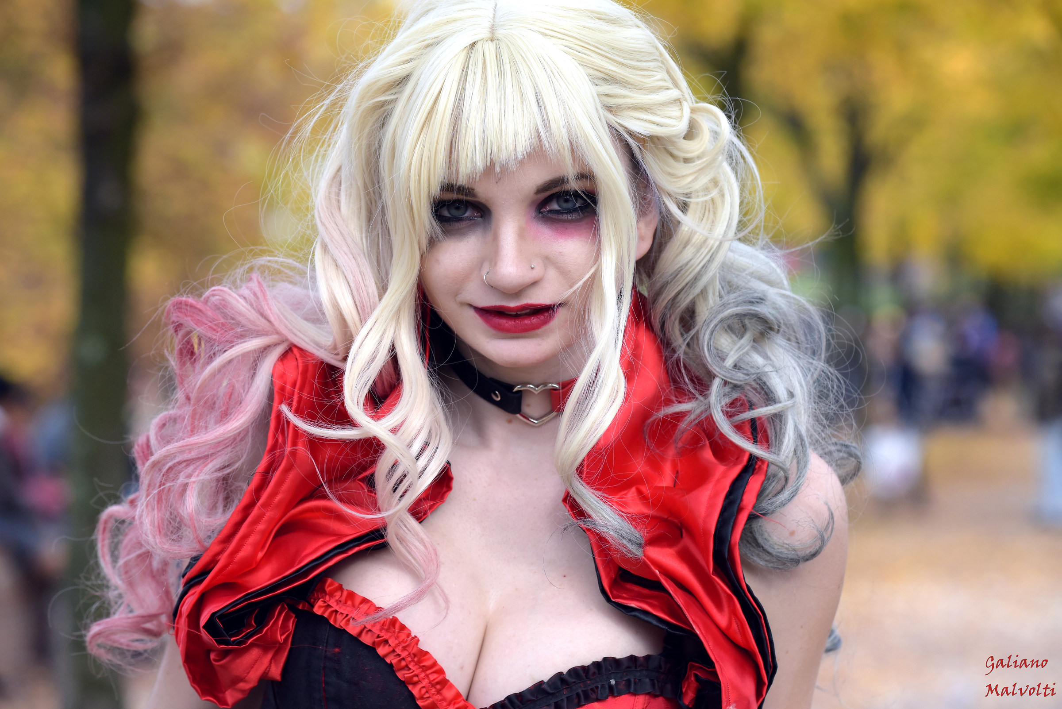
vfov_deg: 10.6
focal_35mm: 130
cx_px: 531
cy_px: 354
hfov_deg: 15.8
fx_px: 3836
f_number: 6.3
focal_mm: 130
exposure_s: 1/1000
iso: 900
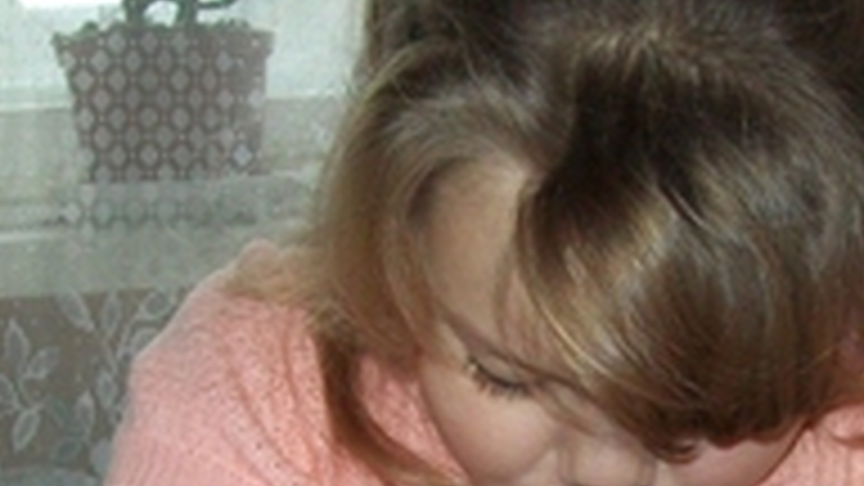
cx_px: 616
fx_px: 2108
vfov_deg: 12.7
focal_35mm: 92
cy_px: 666
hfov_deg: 23.0
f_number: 2.7
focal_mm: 6
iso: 160
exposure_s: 1/60
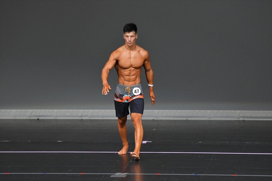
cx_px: 136
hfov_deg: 6.5
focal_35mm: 315
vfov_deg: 4.4
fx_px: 2379
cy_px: 90
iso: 4000
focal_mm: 210
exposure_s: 1/400
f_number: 5.6
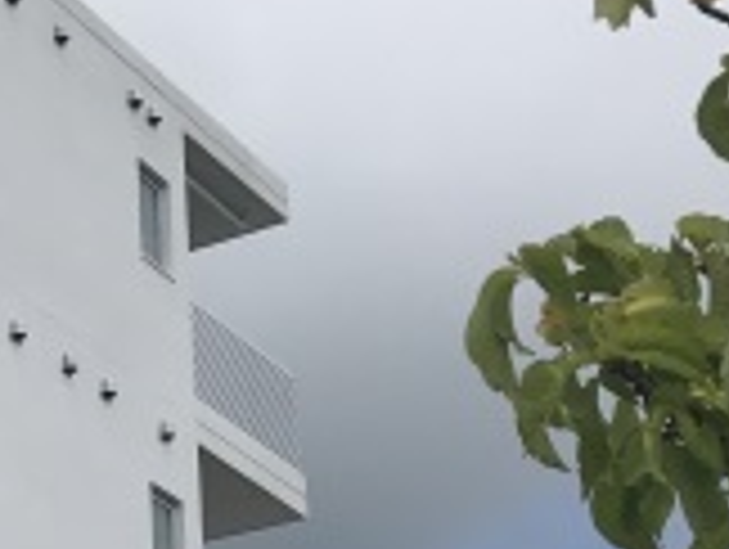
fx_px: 2594
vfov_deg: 11.8
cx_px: -468
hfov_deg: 14.5
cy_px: 666
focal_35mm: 123
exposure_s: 1/3096
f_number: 1.8
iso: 20
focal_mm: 3.99
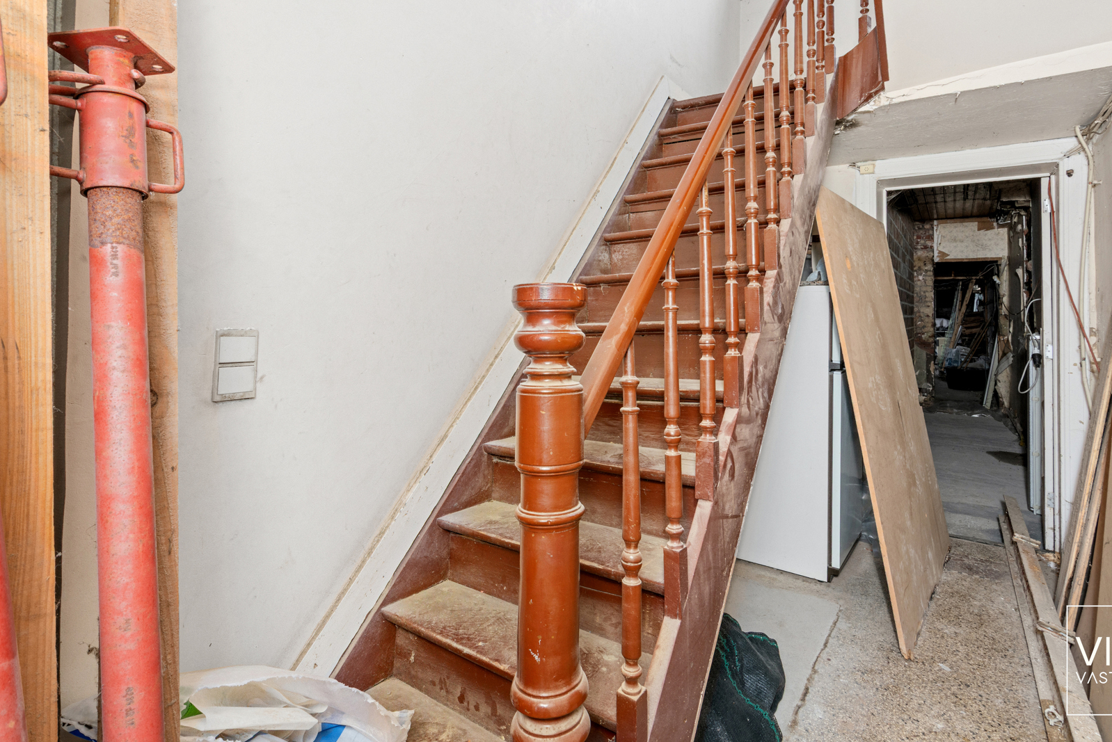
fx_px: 556
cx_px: 589
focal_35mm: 18
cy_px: 337
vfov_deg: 67.3
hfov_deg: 89.9
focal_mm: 16
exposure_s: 6
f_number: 11
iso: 250
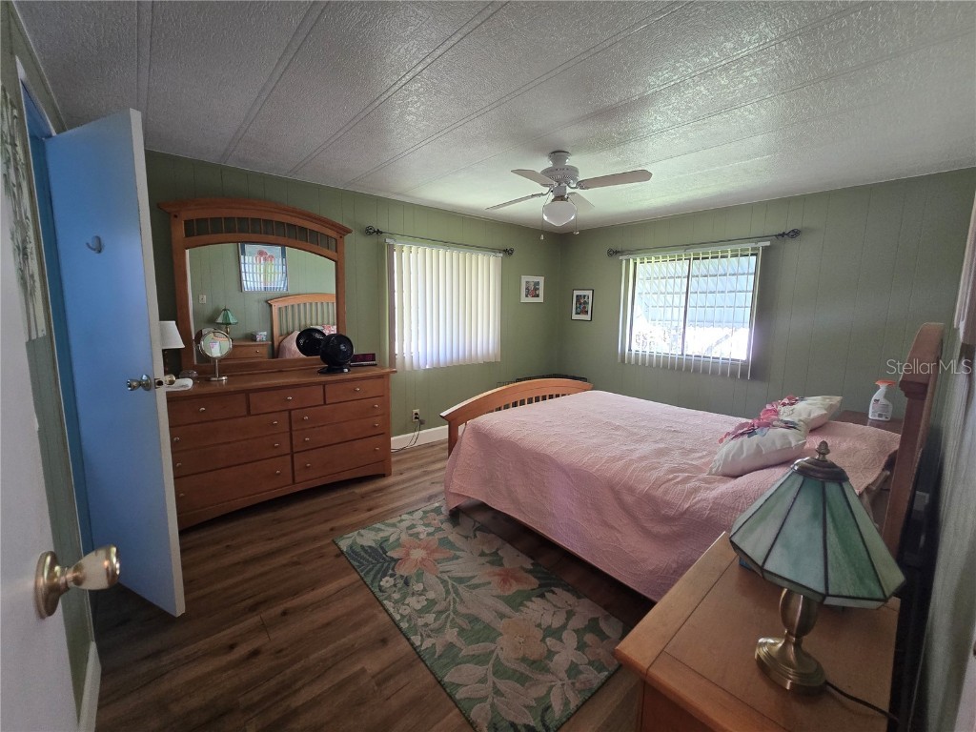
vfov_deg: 89.9
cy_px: 366
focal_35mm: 13
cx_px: 488
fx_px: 367
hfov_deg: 106.2
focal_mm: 2.2
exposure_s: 1/60
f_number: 2.2
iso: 250
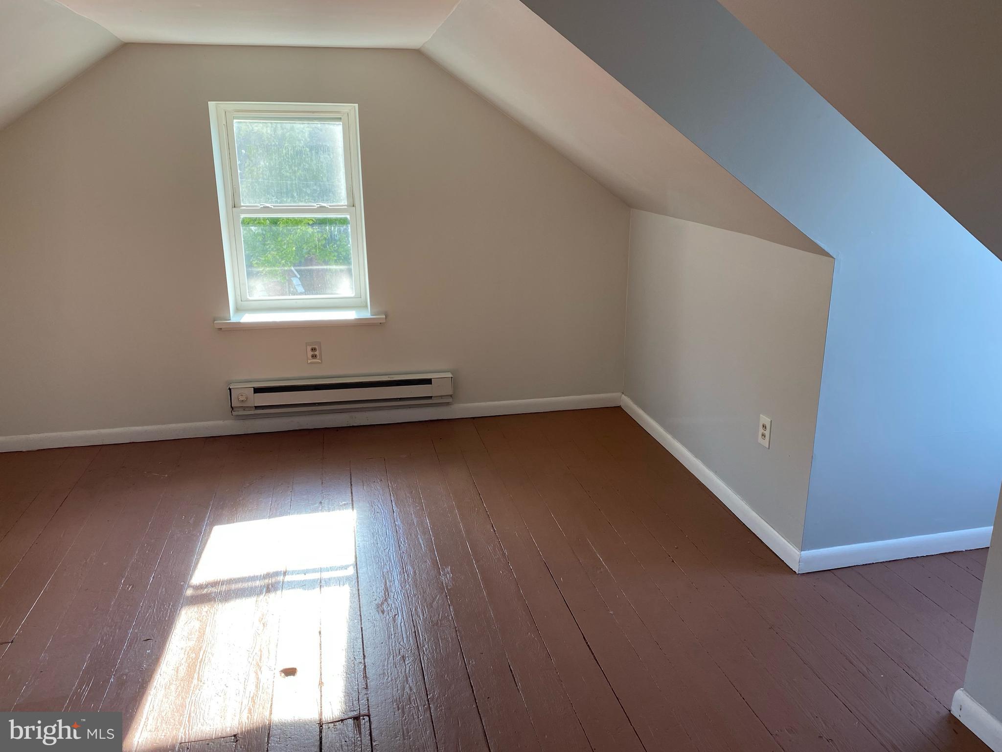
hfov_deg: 67.3
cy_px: 376
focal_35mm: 26
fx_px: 753
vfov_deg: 53.1
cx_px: 501
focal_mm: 4.25
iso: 50
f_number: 1.8
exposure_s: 1/122
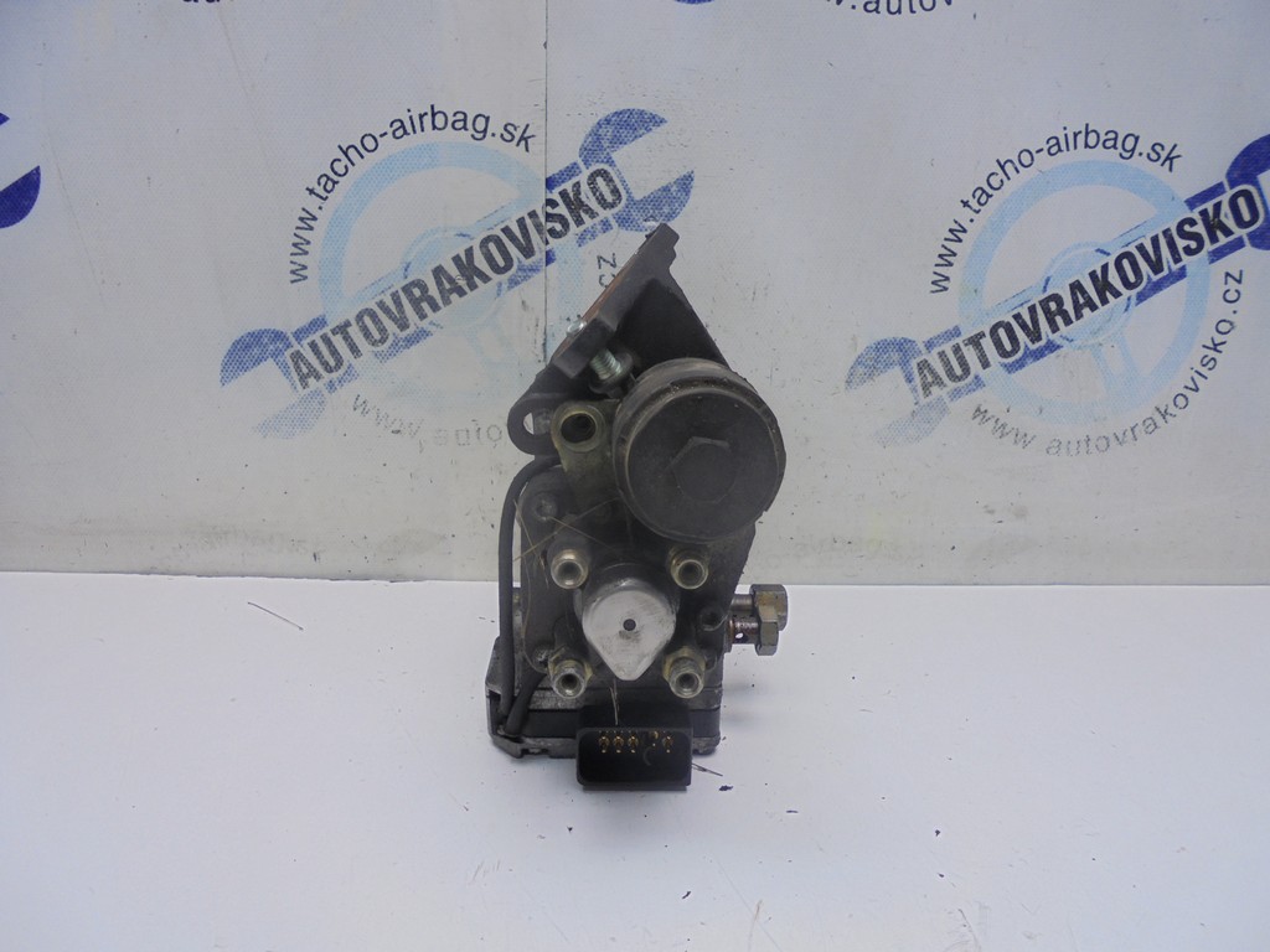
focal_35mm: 26
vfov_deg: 53.1
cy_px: 476
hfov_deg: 67.3
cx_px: 635
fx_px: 954
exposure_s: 1/40
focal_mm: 4.6
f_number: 3.5
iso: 100
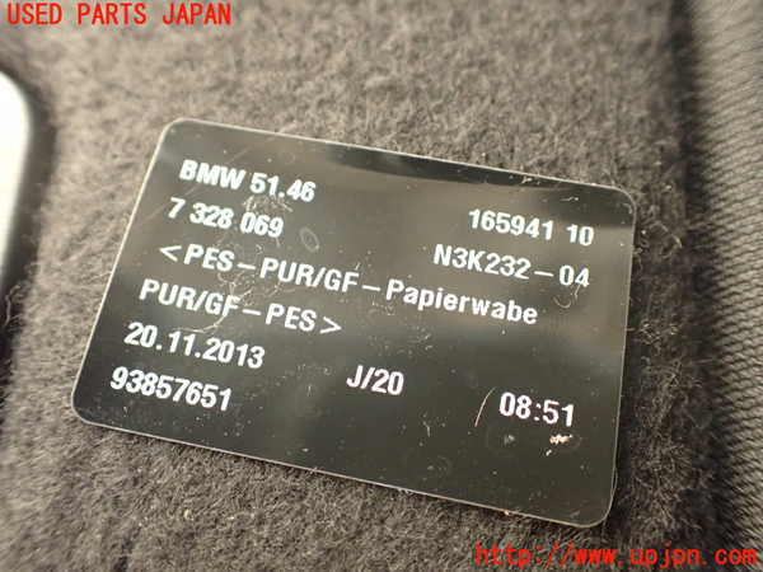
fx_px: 661
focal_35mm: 30
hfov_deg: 60.0
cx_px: 382
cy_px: 286
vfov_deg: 46.8
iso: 800
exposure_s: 1/50
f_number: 2.3
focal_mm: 5.4
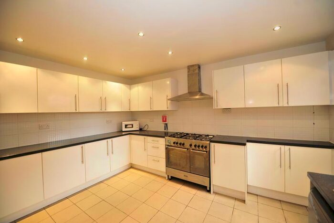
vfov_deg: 81.2
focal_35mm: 14
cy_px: 112
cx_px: 167
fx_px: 130
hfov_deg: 104.2
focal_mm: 14
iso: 400
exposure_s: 1/60
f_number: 2.8
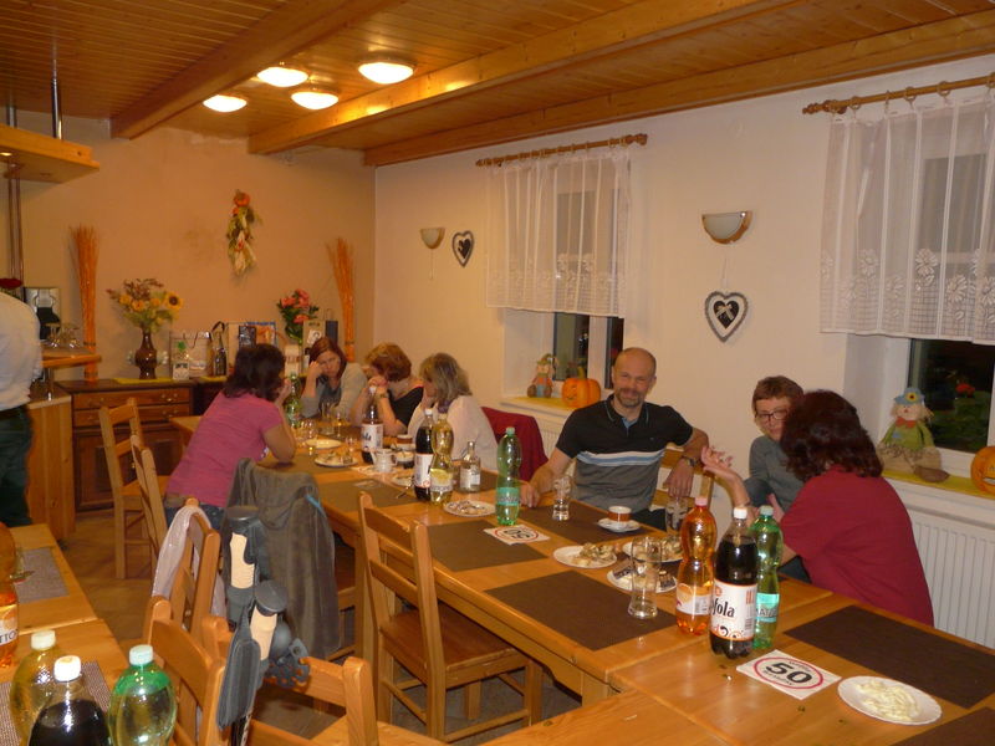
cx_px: 498
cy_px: 373
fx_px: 805
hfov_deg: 63.4
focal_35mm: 28
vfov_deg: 49.7
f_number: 2.8
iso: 200
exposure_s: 1/8
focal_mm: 4.6
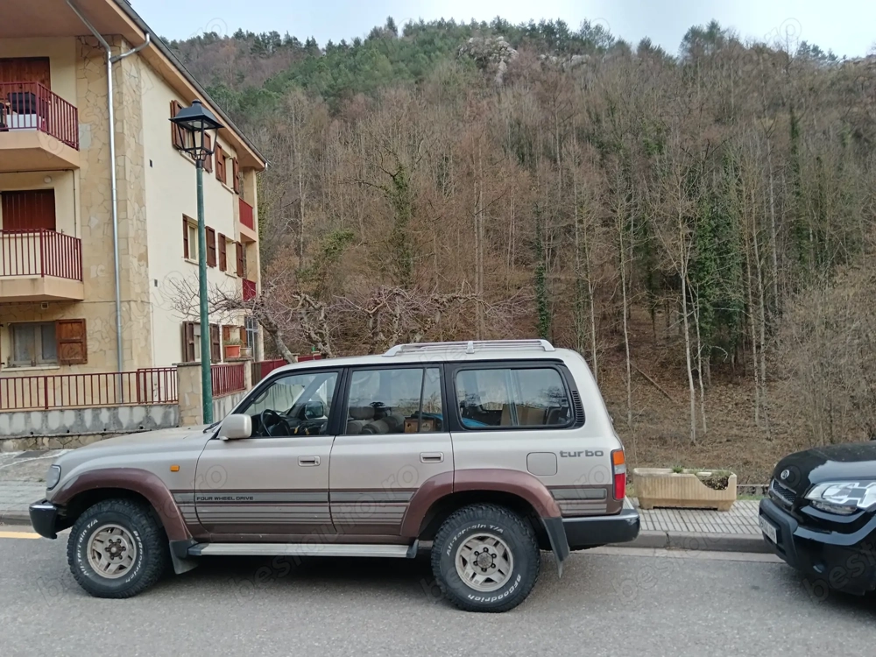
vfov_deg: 51.4
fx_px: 683
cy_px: 328
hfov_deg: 65.3
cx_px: 438
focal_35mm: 27
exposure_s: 1/100
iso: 247
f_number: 1.9
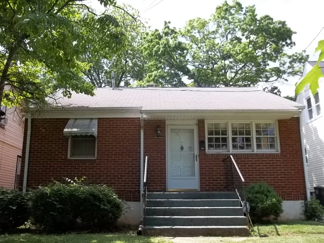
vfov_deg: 42.9
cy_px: 122
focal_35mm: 33
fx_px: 309
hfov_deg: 55.4
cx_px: 162
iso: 64
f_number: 3.3
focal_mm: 5.9
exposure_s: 1/320
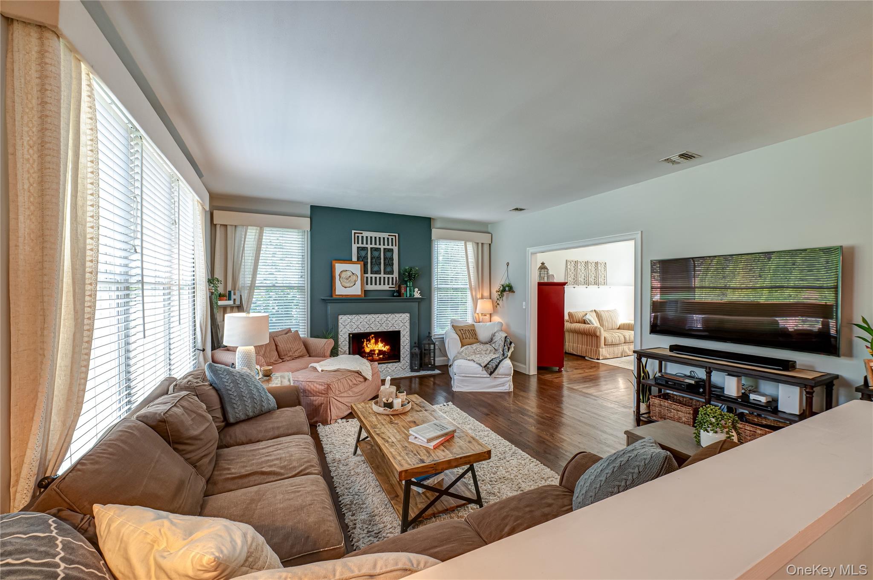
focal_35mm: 14
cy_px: 290
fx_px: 339
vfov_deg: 81.1
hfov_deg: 104.3
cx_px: 436
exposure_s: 1/10
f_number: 8
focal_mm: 14
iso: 400
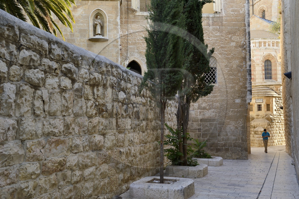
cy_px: 100
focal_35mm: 38
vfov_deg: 35.0
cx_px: 150
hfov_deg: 50.7
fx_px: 315
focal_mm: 38
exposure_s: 1/160
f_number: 5.6
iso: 200
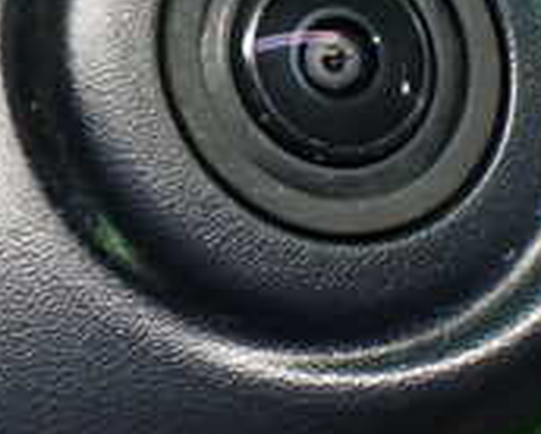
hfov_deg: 18.2
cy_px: 116
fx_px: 1635
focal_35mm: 102
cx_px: -31
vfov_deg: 15.1
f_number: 2.3
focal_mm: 5.4
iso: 800
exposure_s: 1/100
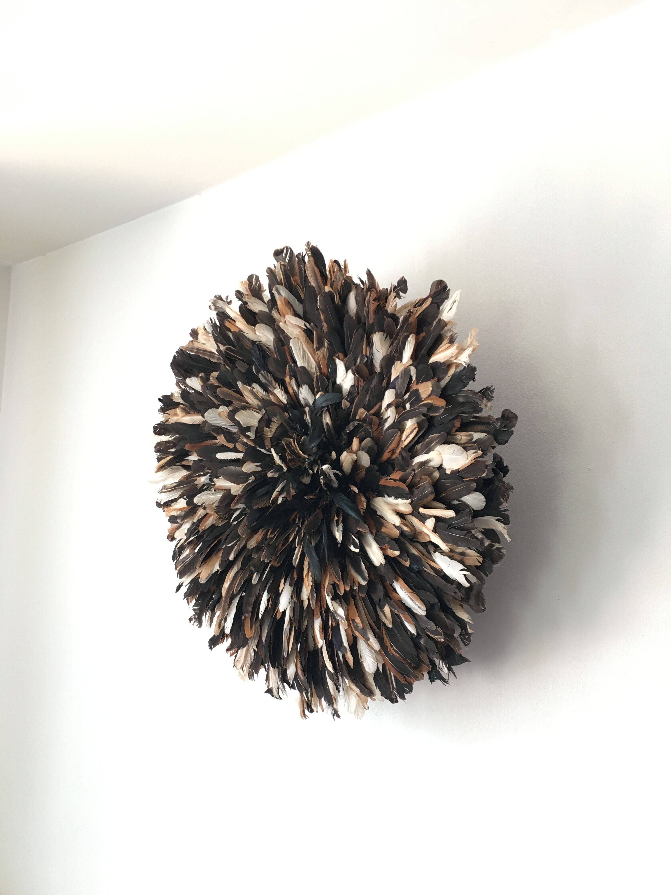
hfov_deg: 48.2
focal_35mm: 29
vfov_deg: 61.7
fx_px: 750
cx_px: 336
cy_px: 448
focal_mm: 4.15
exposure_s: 1/33
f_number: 2.2
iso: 80
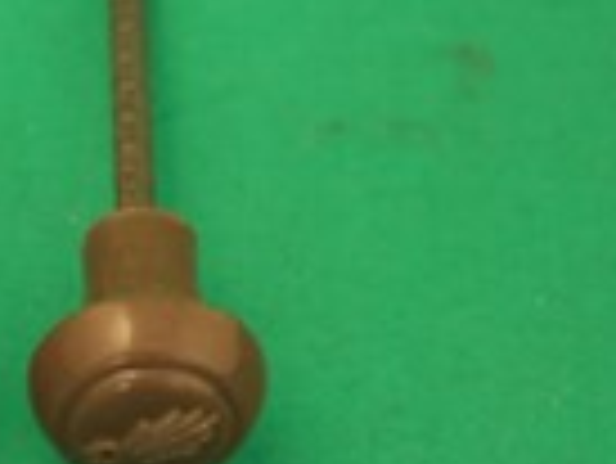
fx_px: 2903
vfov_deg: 9.1
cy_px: 203
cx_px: -189
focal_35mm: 163
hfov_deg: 11.8
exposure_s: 1/60
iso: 400
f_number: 4.8
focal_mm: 28
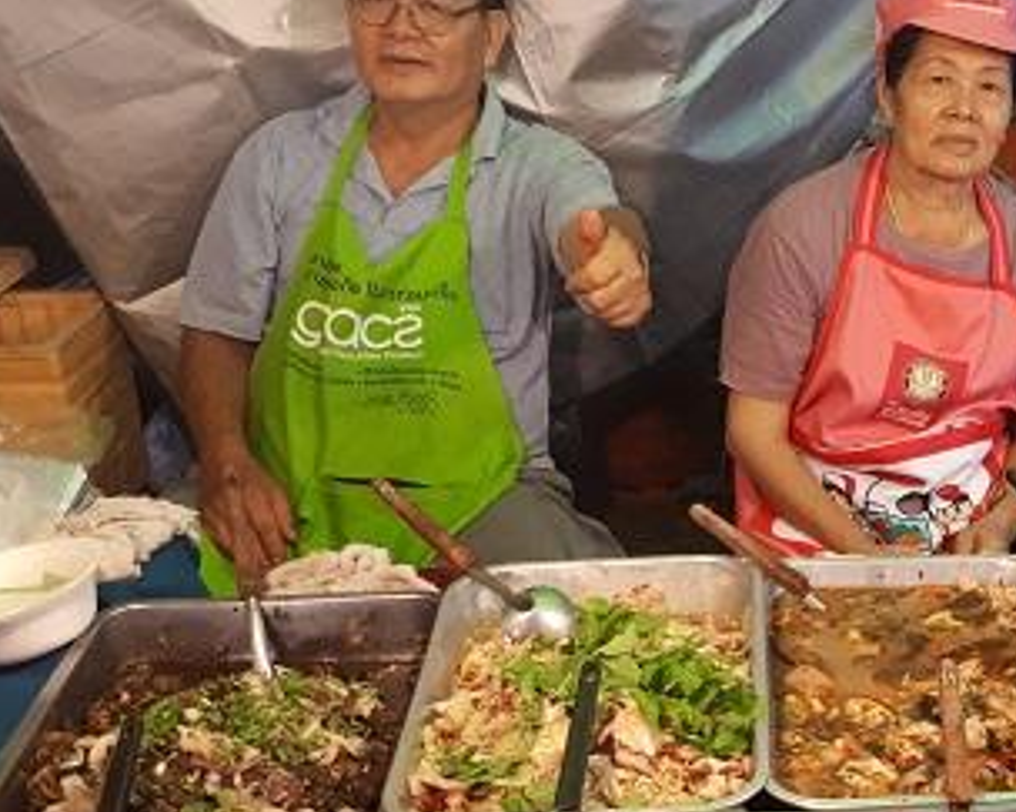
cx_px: 963
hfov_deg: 29.8
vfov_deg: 25.1
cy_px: 596
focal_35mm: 60
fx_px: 1804
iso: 200
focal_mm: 3.6
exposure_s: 1/33
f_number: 1.9
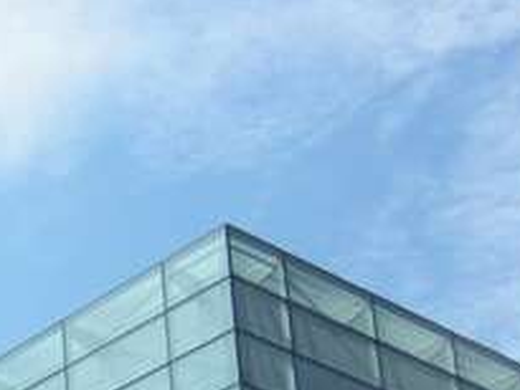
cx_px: -134
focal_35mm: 105
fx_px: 1578
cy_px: 722
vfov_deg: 12.7
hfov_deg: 17.7
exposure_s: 1/80
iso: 64
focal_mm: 5.1
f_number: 10.8
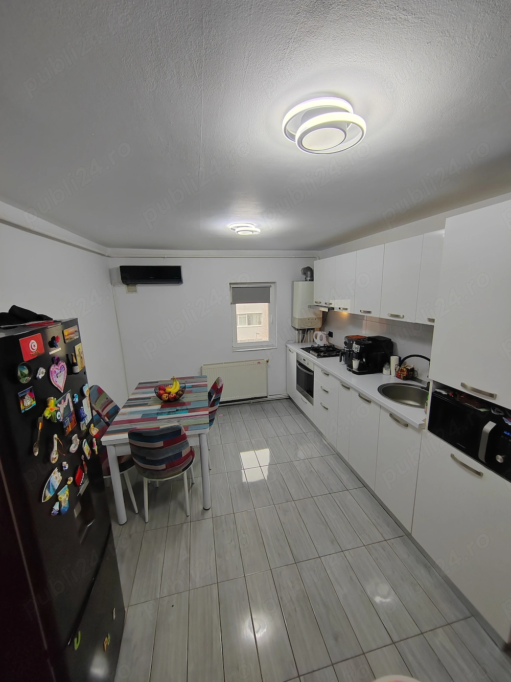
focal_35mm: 14
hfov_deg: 85.7
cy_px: 341
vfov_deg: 102.1
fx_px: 276
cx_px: 256
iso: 160
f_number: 2.2
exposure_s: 1/50
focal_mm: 2.16
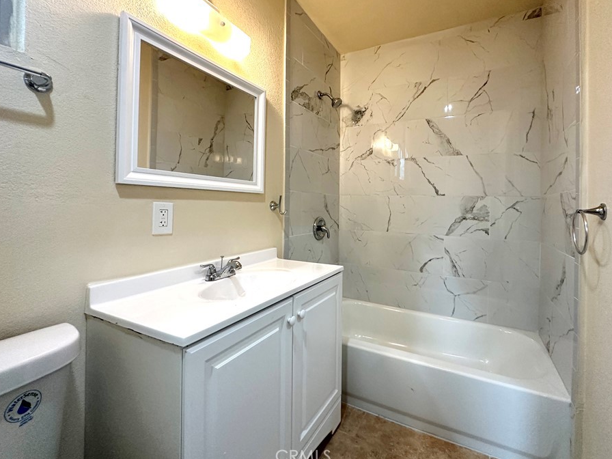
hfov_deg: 94.1
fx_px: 283
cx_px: 340
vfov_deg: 77.8
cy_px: 204
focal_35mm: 16
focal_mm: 2.22
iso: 250
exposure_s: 1/120
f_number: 2.2
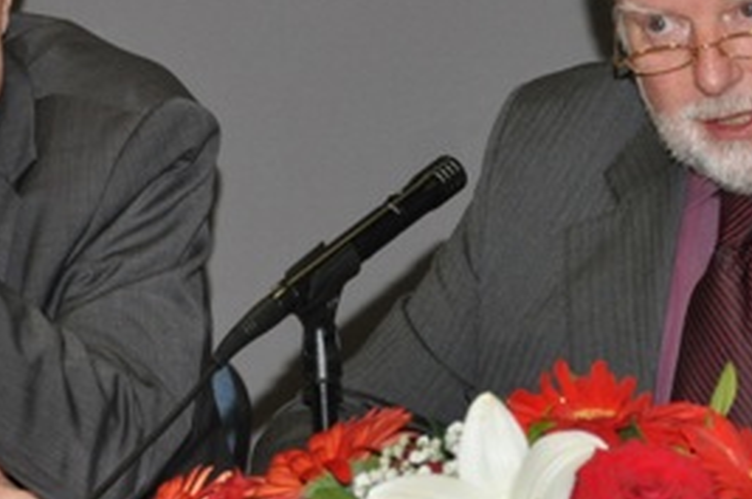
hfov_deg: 7.4
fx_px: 5817
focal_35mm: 279
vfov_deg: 4.9
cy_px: 145
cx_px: 479
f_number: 5.6
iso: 800
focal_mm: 62
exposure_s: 1/60
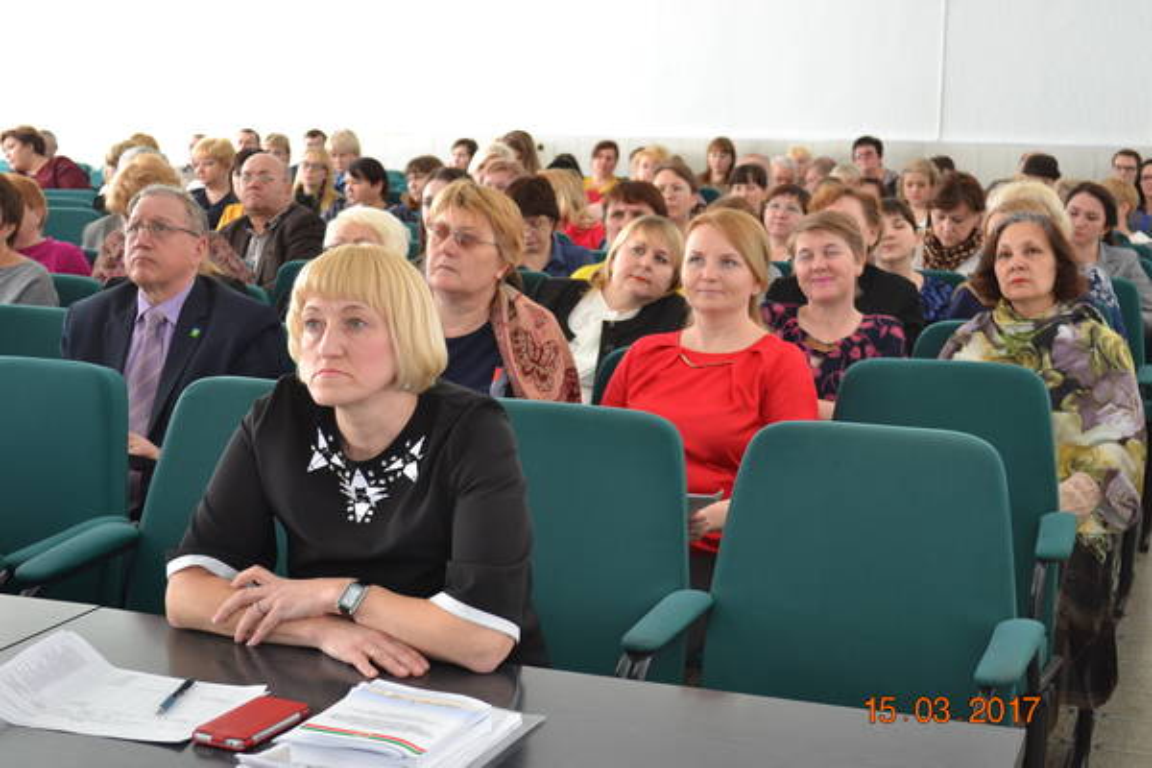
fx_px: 1728
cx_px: 576
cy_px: 384
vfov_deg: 25.1
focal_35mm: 54
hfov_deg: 36.9
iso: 400
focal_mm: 36
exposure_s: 1/20
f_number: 5
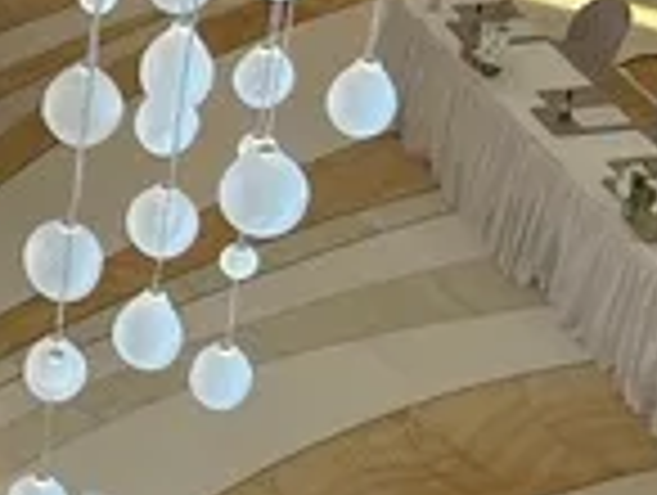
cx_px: -765
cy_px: 81
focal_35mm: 179
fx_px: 3403
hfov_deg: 10.0
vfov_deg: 8.3
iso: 50
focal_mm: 5.7
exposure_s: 1/119
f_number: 1.5
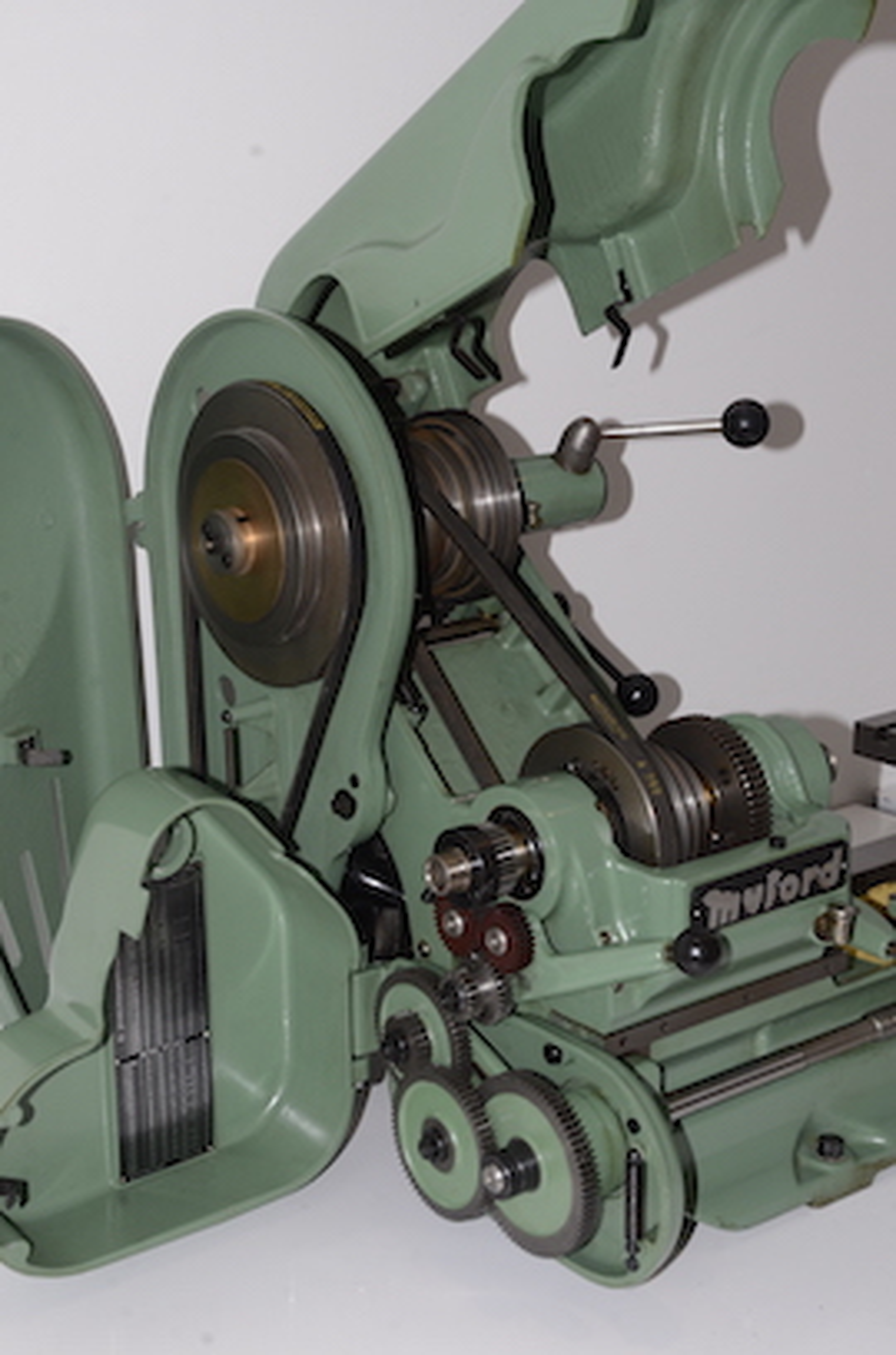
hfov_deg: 22.5
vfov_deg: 33.5
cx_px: 448
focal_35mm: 60
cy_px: 678
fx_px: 2251
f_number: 14
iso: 800
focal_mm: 40
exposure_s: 1/60
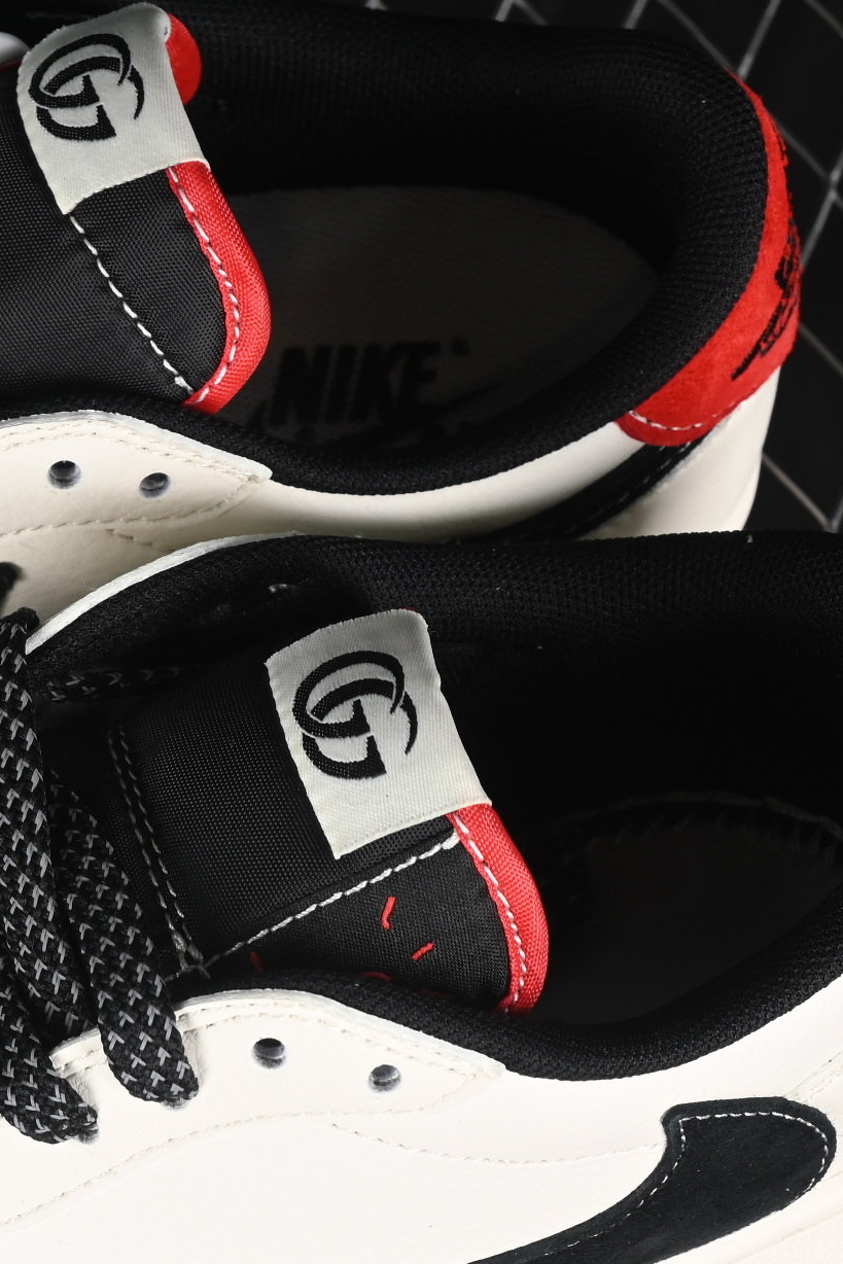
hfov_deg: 8.0
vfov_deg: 12.1
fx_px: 5969
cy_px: 799
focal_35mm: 170
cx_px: -87
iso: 160
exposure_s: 1/60
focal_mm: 50
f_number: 6.3
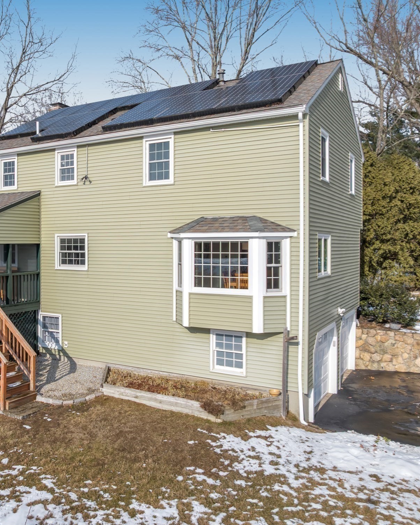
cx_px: 111
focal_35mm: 32
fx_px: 497
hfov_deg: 44.5
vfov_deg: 55.7
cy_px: 264
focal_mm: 12.29
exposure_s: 1/160
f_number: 2.8
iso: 100
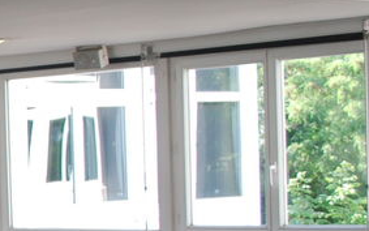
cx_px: -484
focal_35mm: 131
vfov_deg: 9.9
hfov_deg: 12.8
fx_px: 1318
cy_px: 248
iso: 200
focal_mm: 18
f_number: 4.5
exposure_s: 1/80
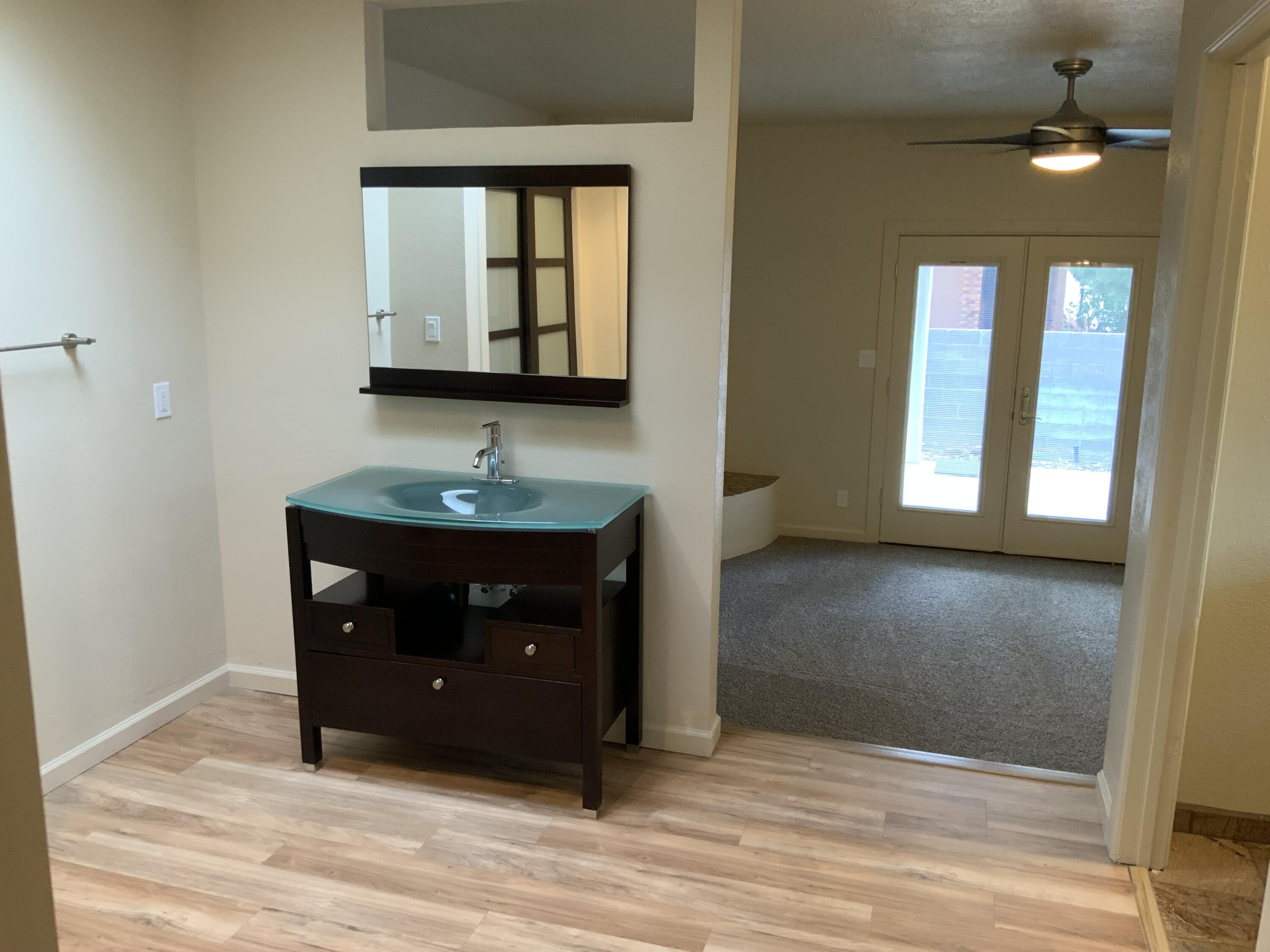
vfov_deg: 48.2
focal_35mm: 29
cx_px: 635
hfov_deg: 61.7
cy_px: 476
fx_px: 1064
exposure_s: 1/60
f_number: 1.8
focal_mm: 3
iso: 200
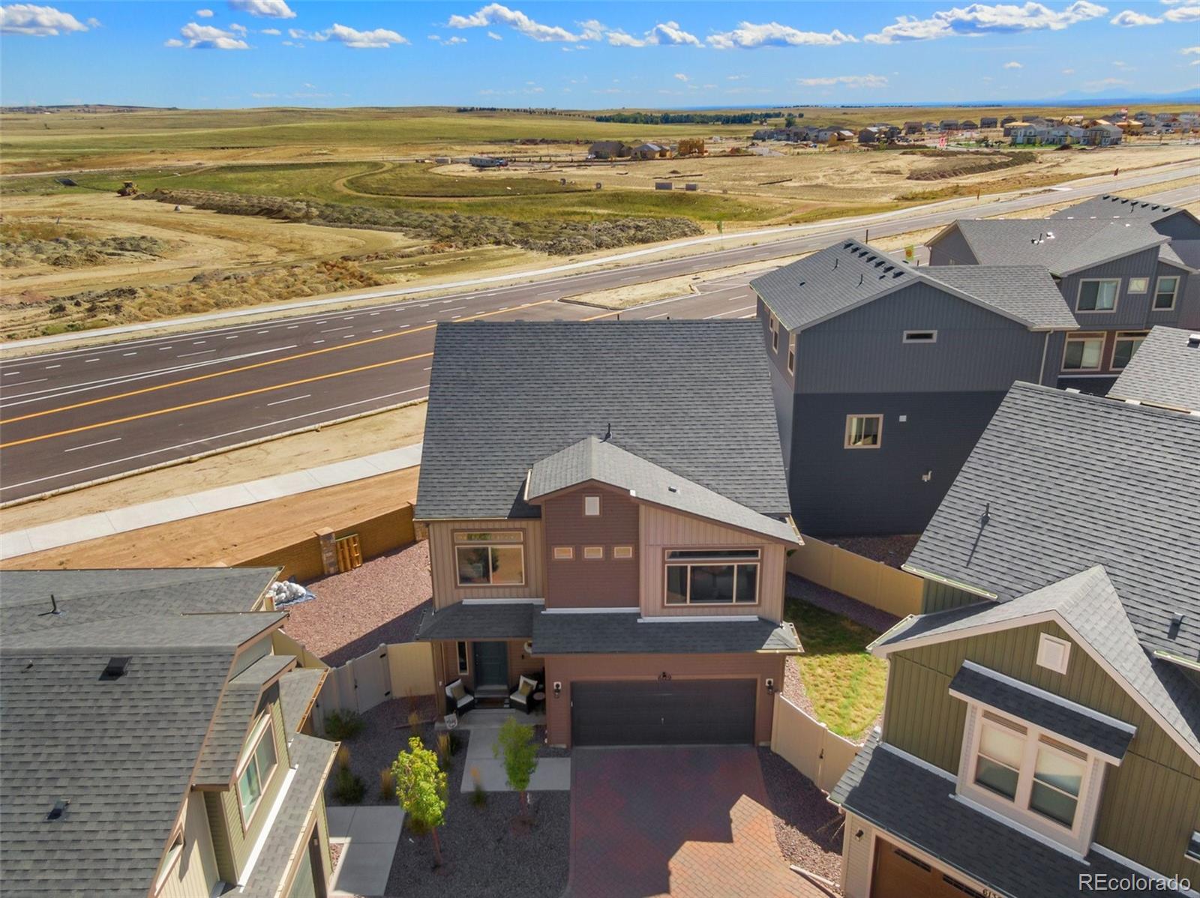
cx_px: 600
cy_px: 449
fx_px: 901
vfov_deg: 53.0
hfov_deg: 67.3
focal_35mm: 26
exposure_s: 1/40
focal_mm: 4.68
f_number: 2.9
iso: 100
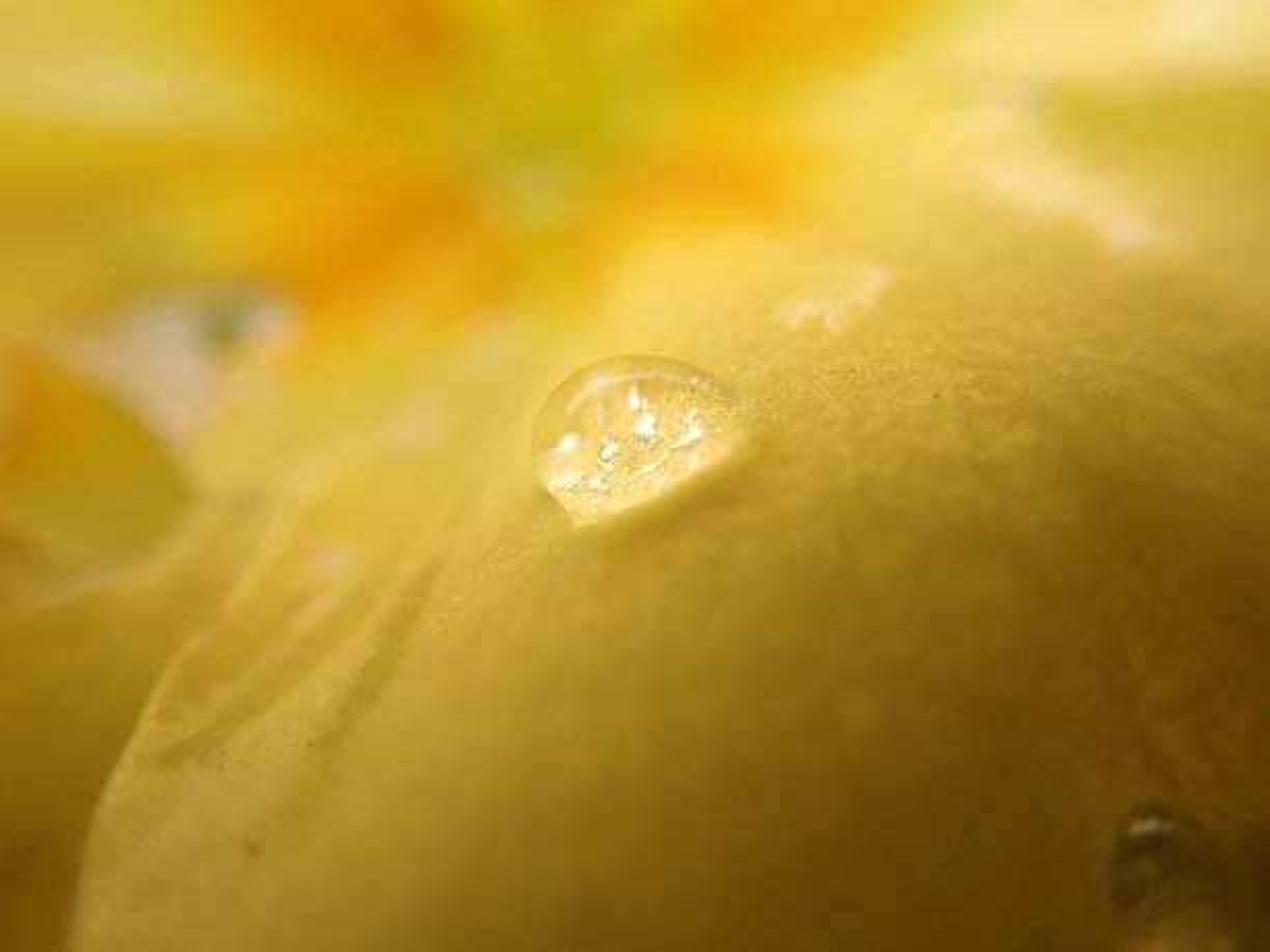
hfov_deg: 60.0
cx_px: 635
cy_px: 476
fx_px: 1101
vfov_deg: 46.8
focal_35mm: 30
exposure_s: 1/160
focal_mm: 5.5
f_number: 2.3
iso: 100
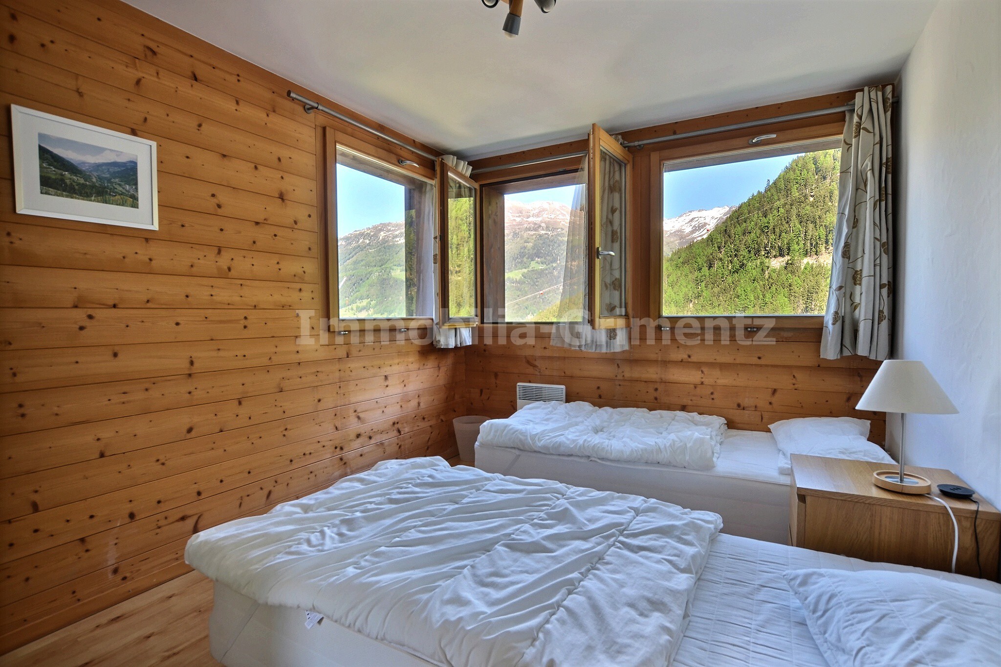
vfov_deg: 77.3
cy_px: 334
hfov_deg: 100.4
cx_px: 500
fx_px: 417
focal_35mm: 15
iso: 400
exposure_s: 1/2
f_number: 9
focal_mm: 10
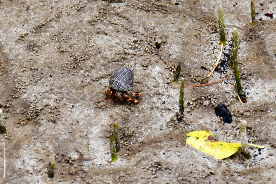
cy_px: 92
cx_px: 138
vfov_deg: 3.1
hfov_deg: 4.6
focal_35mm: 450
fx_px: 3451
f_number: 5.6
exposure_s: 1/500
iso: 640
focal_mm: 300
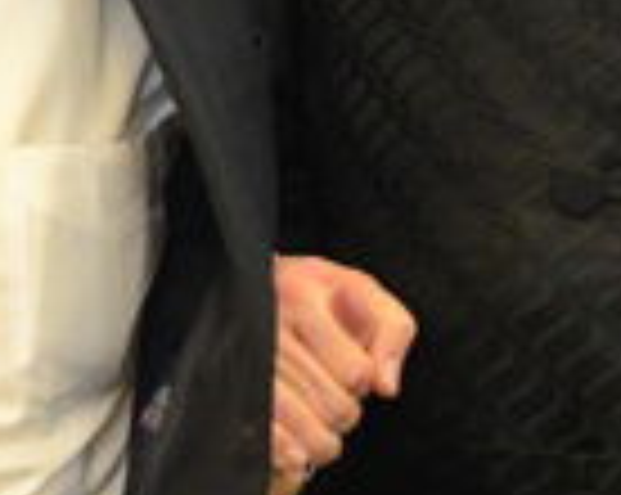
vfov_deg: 10.8
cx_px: 117
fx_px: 2546
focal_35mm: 139
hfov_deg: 13.8
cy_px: -153
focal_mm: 17
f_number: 2.8
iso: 2000
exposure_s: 1/60
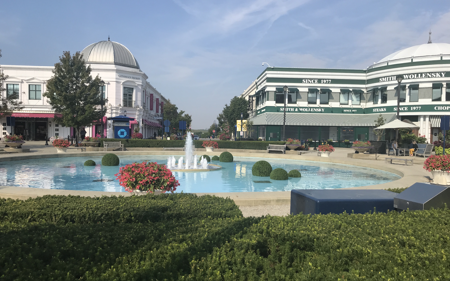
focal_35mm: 30
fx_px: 368
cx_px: 225
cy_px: 150
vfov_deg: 41.8
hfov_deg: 62.9
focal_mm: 3.99
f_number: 1.8
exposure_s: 1/2283
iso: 20
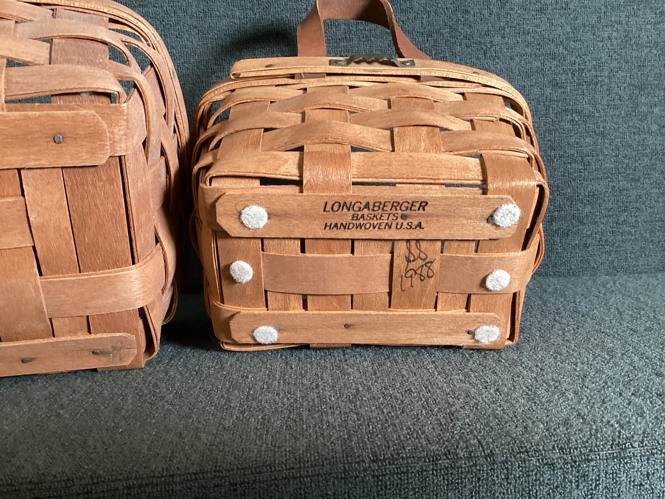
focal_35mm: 31
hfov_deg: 58.3
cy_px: 250
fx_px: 596
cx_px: 332
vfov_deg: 45.4
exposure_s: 1/60
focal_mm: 3.3
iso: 160
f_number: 2.4
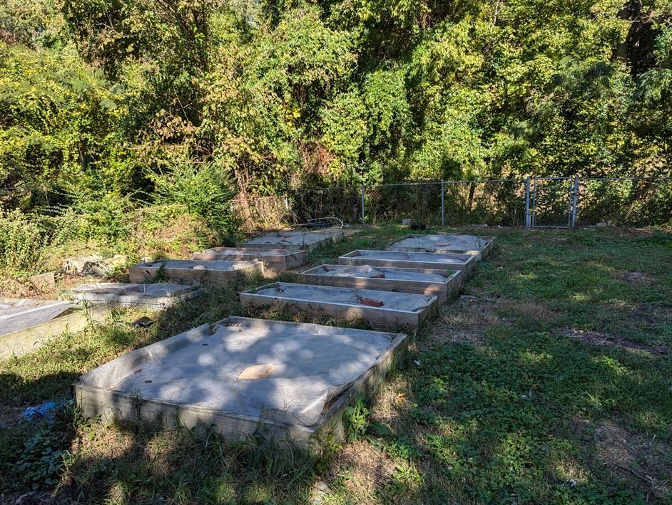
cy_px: 272
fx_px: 505
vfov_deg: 53.1
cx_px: 330
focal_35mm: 26
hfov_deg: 67.2
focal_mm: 6.81
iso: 43
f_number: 1.85
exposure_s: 1/682
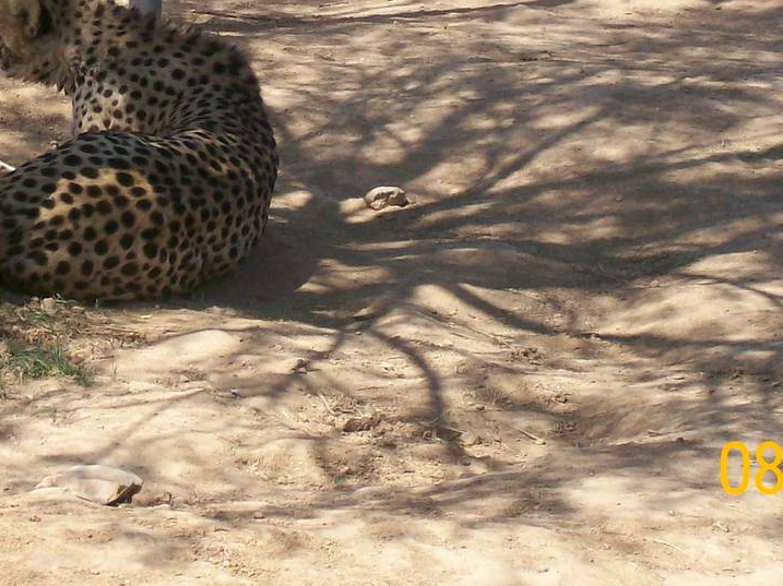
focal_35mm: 241
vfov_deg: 6.1
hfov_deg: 8.2
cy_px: -25
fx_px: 5449
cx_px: 275
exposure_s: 1/522
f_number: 4.8
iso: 80
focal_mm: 18
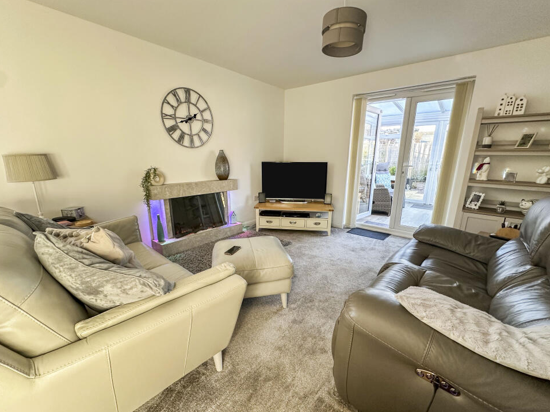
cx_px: 279
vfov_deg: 81.7
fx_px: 238
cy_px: 217
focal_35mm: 15
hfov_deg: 98.2
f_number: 2.2
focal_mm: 2.22
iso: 200
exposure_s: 1/100
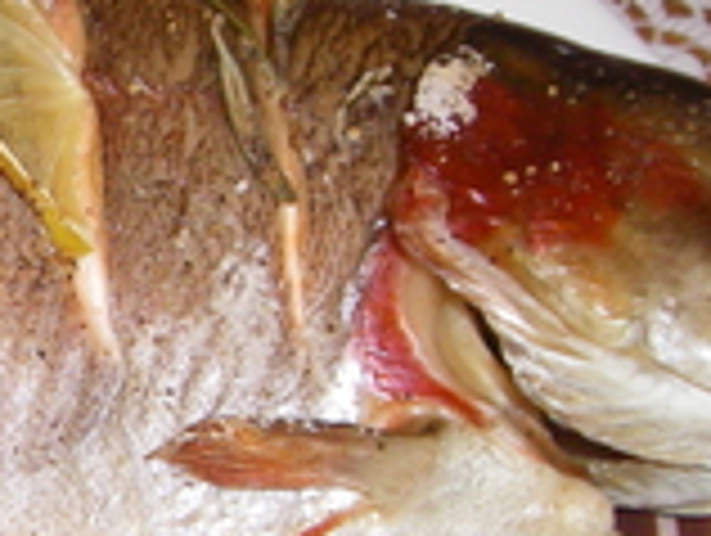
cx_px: -310
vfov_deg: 11.2
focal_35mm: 132
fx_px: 2715
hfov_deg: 14.1
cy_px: 390
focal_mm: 6.2
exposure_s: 1/50
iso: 200
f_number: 2.7
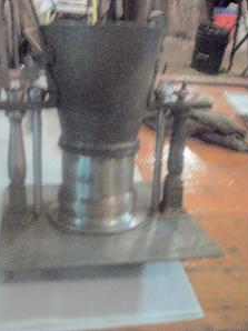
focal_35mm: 43
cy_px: 166
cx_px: 93
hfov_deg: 33.4
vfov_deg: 43.9
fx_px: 411
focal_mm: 5.7
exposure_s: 1/8
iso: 250
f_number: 2.9
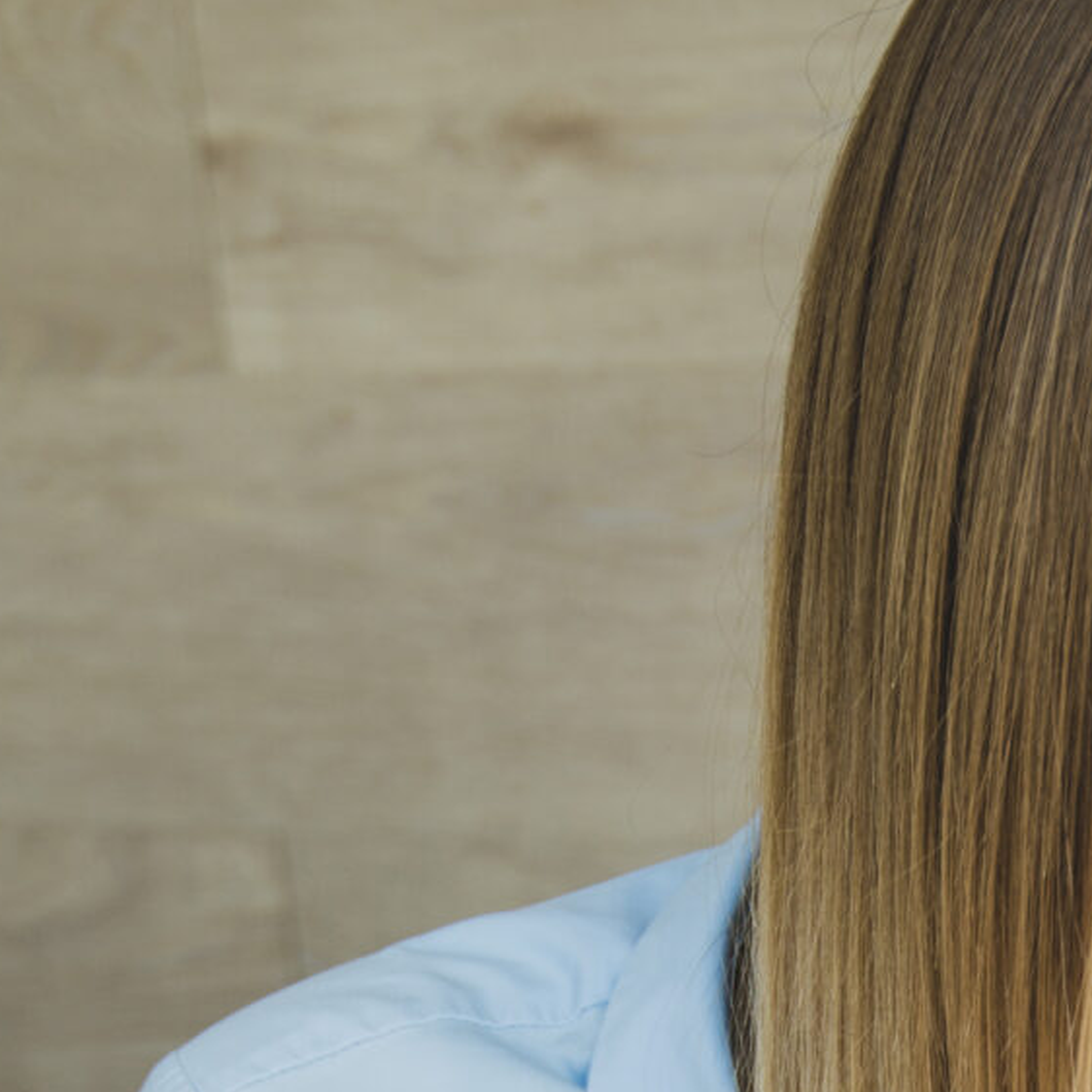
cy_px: 1766
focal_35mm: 124
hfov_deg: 13.7
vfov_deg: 13.1
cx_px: 1320
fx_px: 4426
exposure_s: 1/60
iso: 250
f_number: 4
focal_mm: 32
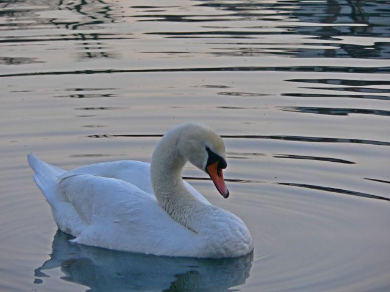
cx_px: 195
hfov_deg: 8.2
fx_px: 2726
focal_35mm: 242
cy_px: 146
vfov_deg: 6.1
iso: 100
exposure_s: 1/60
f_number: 2.8
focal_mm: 31.9
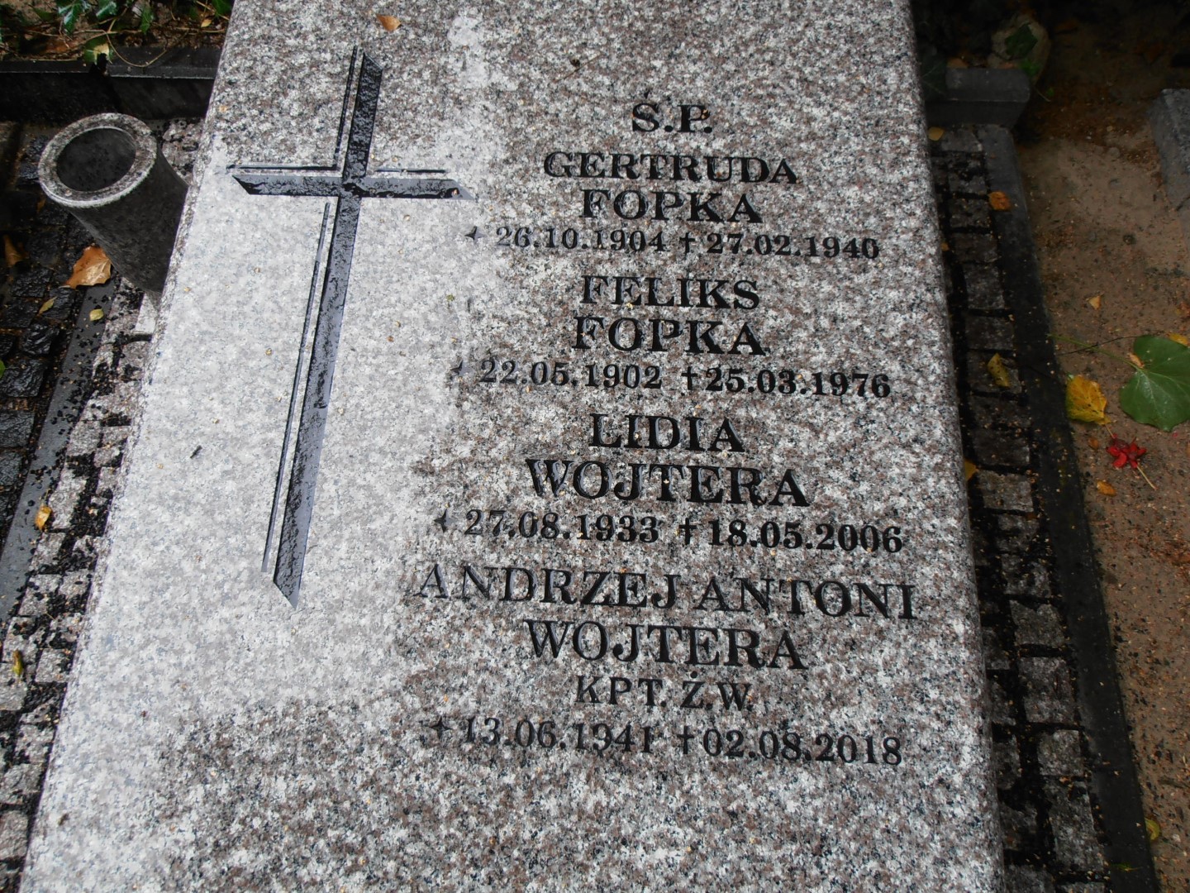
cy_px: 446
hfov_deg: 71.6
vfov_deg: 56.8
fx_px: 825
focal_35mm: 24
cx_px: 595
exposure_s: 1/60
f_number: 3
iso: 80
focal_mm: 4.2
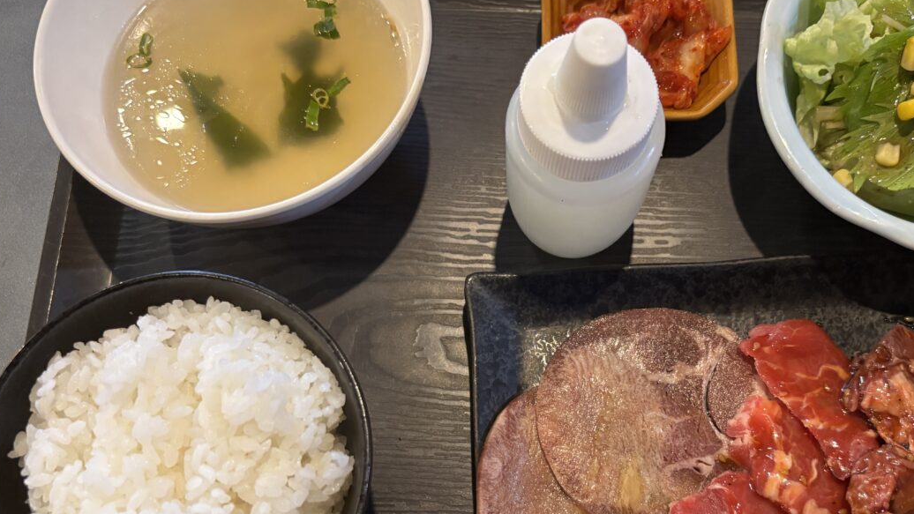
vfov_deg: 33.6
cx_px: 537
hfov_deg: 56.3
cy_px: 317
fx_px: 848
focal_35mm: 35
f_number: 1.6
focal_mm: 5.96
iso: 500
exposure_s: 1/50
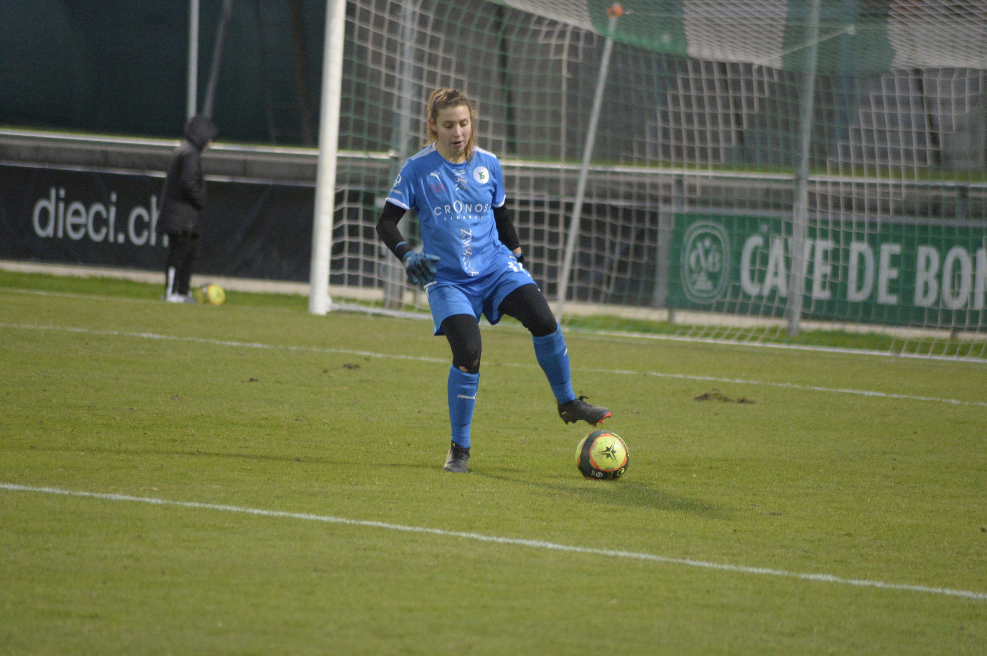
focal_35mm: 300
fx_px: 8216
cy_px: 328
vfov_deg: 4.6
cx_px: 494
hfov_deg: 6.9
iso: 11400
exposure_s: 1/640
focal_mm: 300
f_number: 5.6
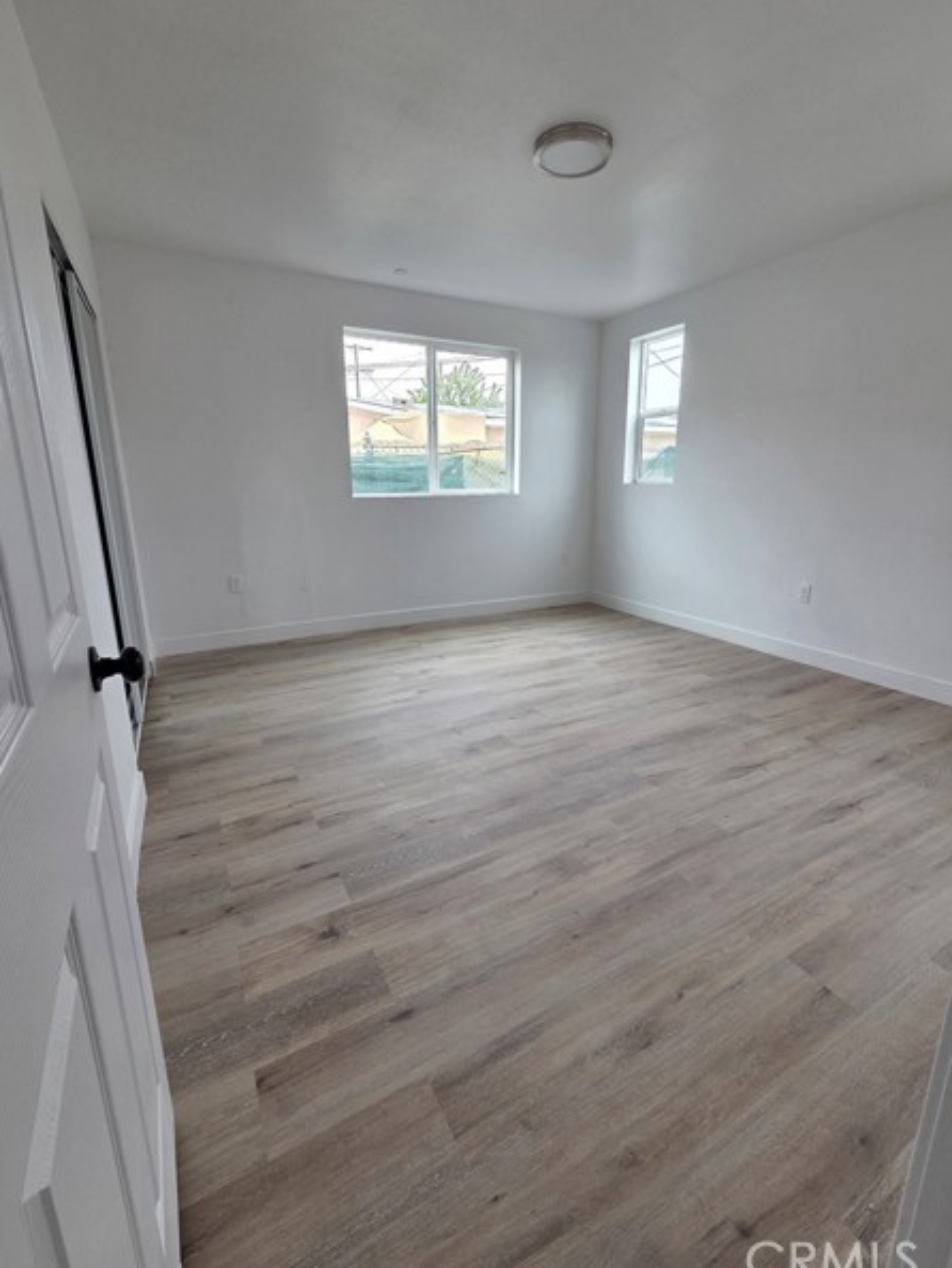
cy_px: 608
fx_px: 513
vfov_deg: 102.0
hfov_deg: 85.7
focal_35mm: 14
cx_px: 476
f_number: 2.2
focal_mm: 2.2
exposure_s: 1/120
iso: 80
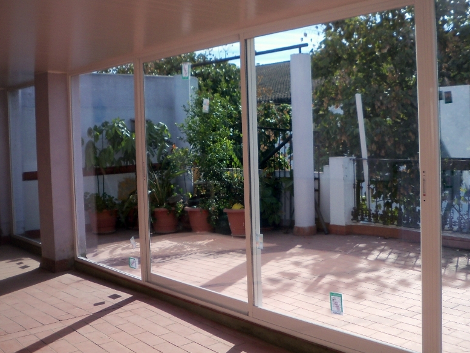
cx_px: 244
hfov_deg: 42.9
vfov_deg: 32.8
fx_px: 598
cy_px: 151
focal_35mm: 44
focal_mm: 6.3
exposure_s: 1/400
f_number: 3.5
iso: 100
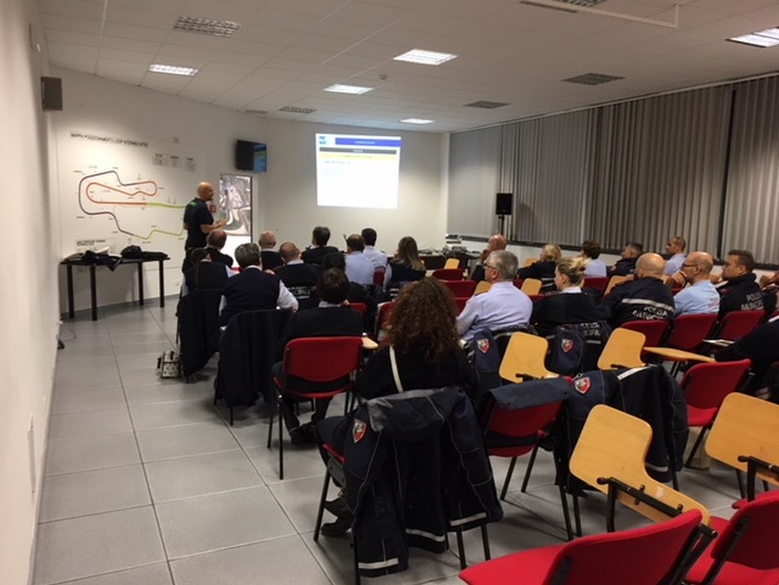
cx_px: 390
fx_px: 653
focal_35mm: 29
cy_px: 292
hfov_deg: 61.7
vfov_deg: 48.2
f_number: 2.2
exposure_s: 1/33
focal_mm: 4.15
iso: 125
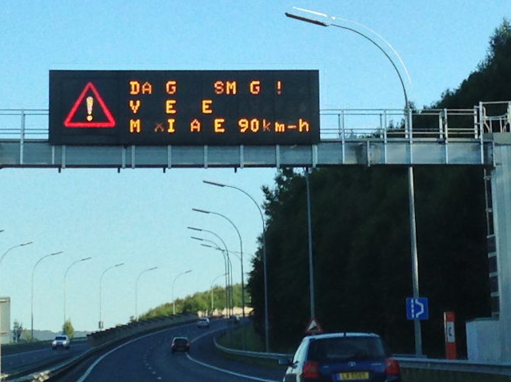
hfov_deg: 30.9
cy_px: 129
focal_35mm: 62
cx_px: 151
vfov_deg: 23.5
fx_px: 914
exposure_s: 1/763
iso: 50
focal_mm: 4.13
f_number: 2.4
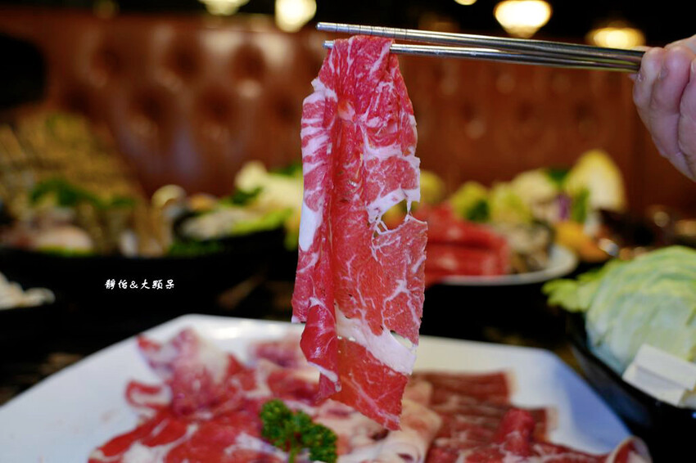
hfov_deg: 53.2
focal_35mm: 36
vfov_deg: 36.8
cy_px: 232
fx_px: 696
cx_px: 348
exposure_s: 1/40
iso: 400
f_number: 4
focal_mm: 36
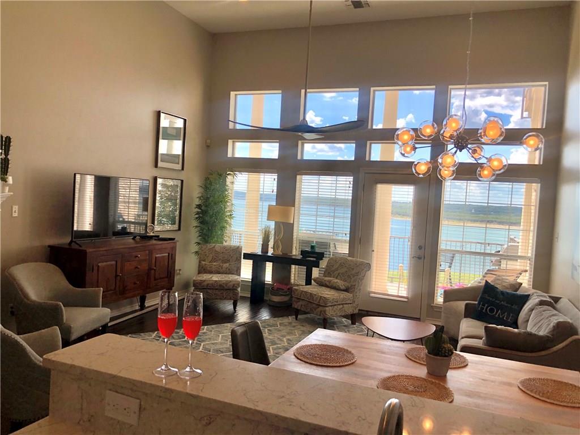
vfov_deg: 49.7
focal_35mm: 28
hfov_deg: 63.4
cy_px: 218
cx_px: 290
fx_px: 469
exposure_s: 1/527
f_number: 1.8
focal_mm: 3.99
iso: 20
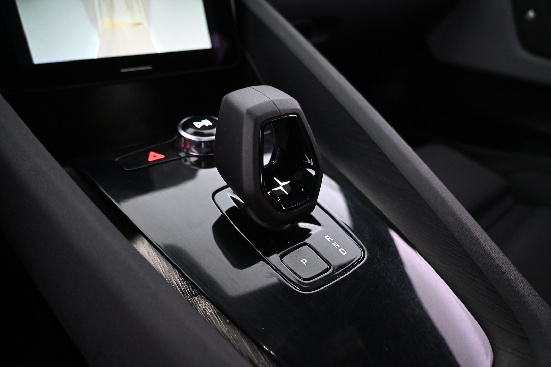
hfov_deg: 73.7
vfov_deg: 53.1
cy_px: 184
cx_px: 276
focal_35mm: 24
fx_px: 367
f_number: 3.5
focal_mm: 16
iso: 1600
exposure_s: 1/25
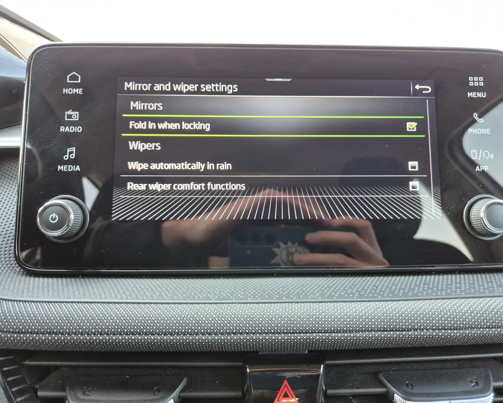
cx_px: 268
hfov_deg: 70.2
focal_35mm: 24
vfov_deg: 58.8
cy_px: 202
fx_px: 357
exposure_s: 1/100
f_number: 1.8
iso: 320
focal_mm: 5.4
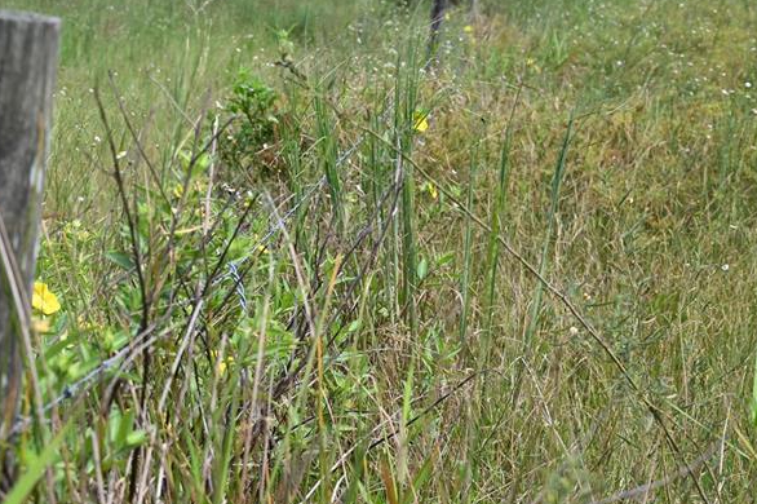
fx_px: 1723
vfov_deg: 16.6
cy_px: 320
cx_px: 294
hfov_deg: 24.7
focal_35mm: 82
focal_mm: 47
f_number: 6.3
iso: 100
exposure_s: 1/320
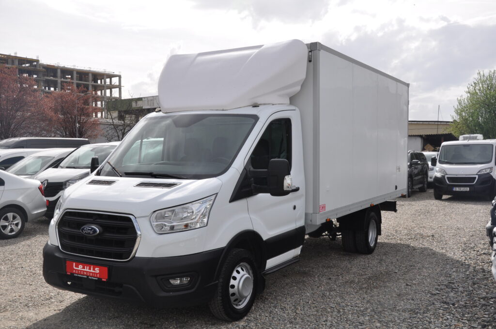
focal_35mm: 38
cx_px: 248
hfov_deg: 51.3
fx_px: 516
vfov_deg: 35.4
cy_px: 164
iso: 400
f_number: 9
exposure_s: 1/320
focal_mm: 25
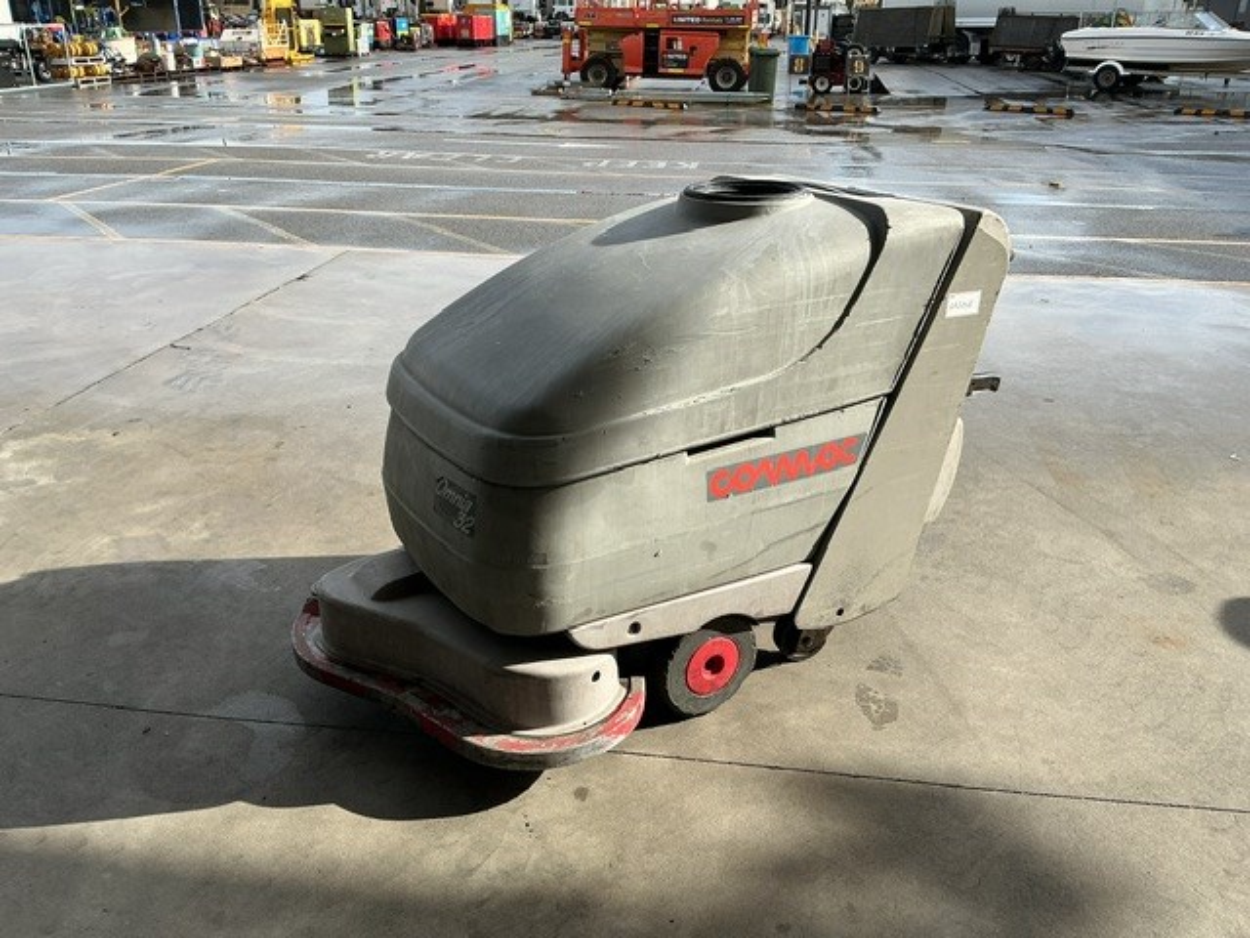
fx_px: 1047
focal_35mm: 29
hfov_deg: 61.7
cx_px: 625
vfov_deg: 48.2
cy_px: 469
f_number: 1.8
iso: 25
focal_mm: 3
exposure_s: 1/978
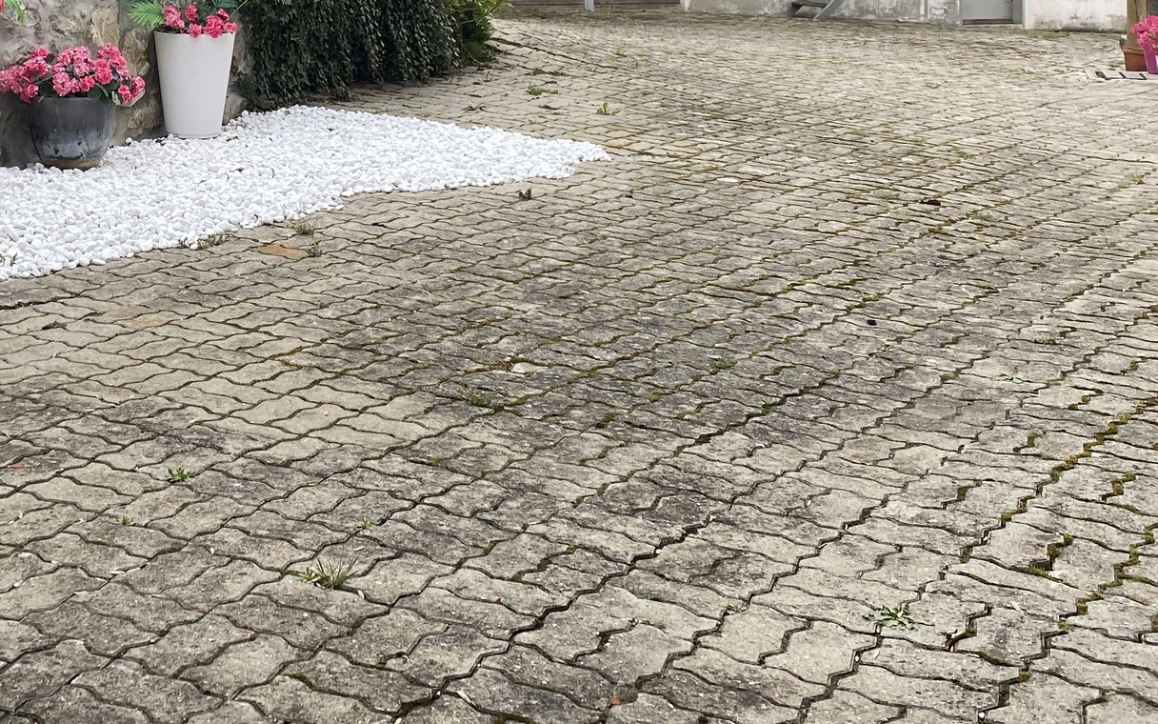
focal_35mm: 58
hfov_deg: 34.1
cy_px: -80
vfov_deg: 21.2
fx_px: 1830
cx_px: 231
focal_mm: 4.25
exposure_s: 1/131
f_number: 1.8
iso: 32
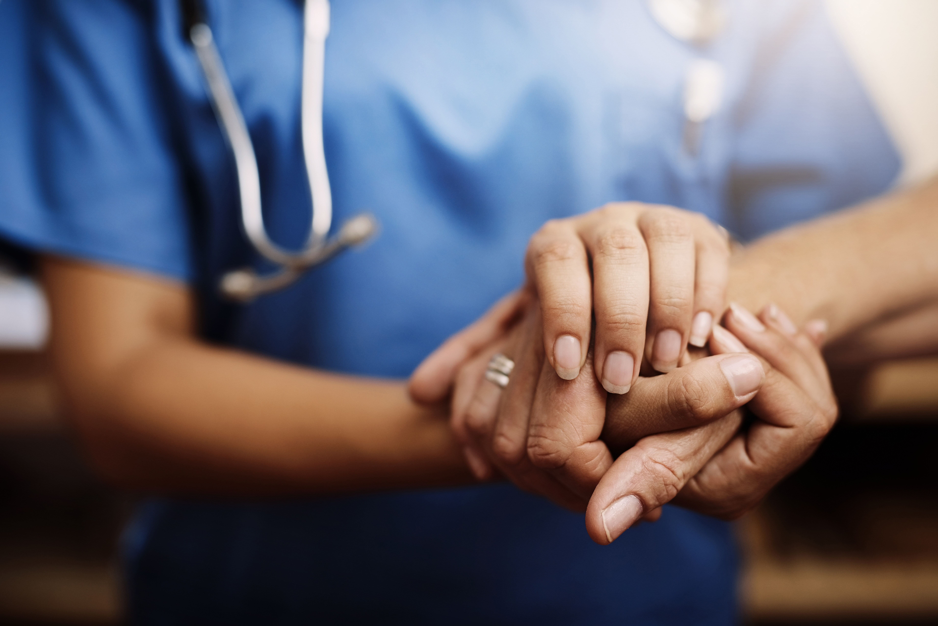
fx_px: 1303
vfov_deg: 27.0
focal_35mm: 50
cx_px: 469
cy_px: 313
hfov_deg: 39.6
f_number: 2
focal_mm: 50
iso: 320
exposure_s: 1/160
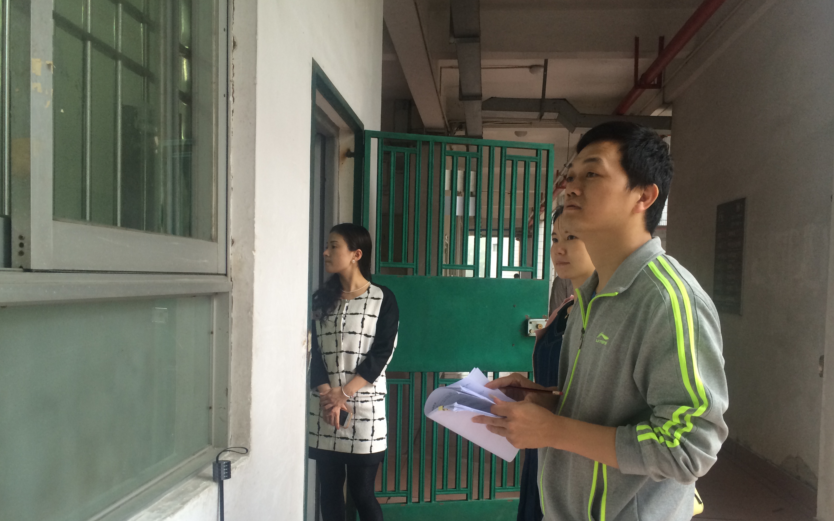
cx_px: 416
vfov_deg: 39.3
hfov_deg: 59.7
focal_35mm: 32
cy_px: 312
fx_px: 727
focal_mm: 4.12
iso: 80
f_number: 2.2
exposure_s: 1/30
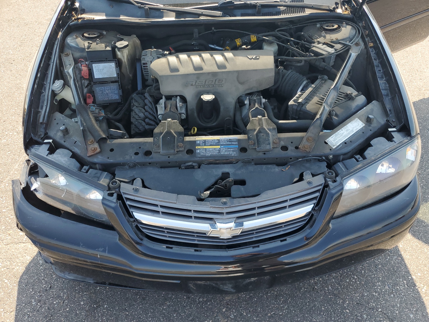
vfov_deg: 53.1
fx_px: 322
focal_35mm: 26
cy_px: 161
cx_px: 214
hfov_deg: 67.3
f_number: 1.5
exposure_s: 1/556
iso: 50
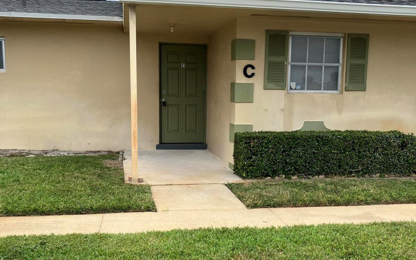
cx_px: 207
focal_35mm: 40
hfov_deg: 49.3
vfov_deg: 31.8
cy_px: 162
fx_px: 453
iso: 32
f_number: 1.8
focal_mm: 3.99
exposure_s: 1/592
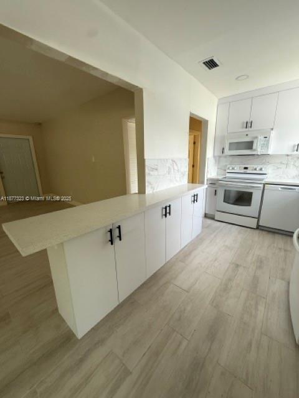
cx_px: 150
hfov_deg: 85.7
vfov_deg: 102.1
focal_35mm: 14
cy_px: 199
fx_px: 161
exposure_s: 1/99
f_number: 2.2
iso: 125
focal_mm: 2.22
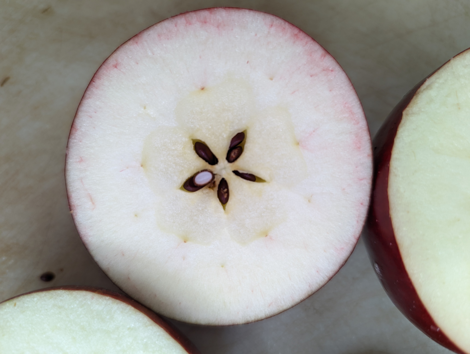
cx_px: 235
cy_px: 177
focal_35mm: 24
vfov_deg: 56.9
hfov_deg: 71.5
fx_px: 326
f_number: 1.85
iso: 199
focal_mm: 6.81
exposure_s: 1/24
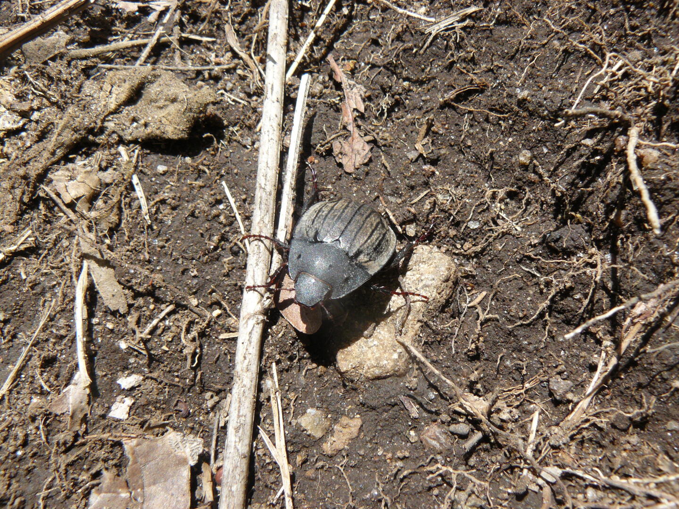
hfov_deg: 51.4
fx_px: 706
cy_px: 254
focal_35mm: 36
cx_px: 340
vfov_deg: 39.7
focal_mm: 6
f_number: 5.6
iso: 100
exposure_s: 1/200
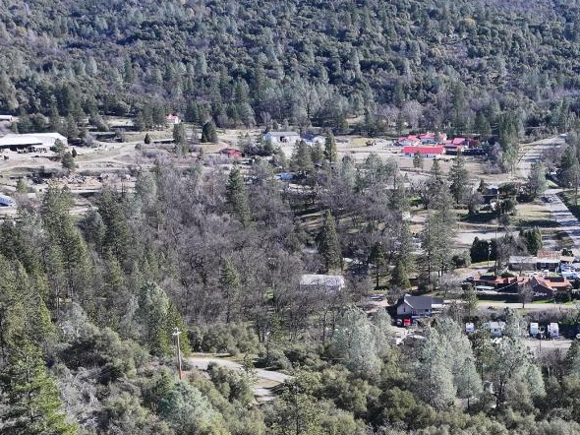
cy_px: 471
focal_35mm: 61
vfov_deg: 22.7
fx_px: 1022
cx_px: 493
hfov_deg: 30.6
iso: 160
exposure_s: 1/1250
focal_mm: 12.29
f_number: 2.8
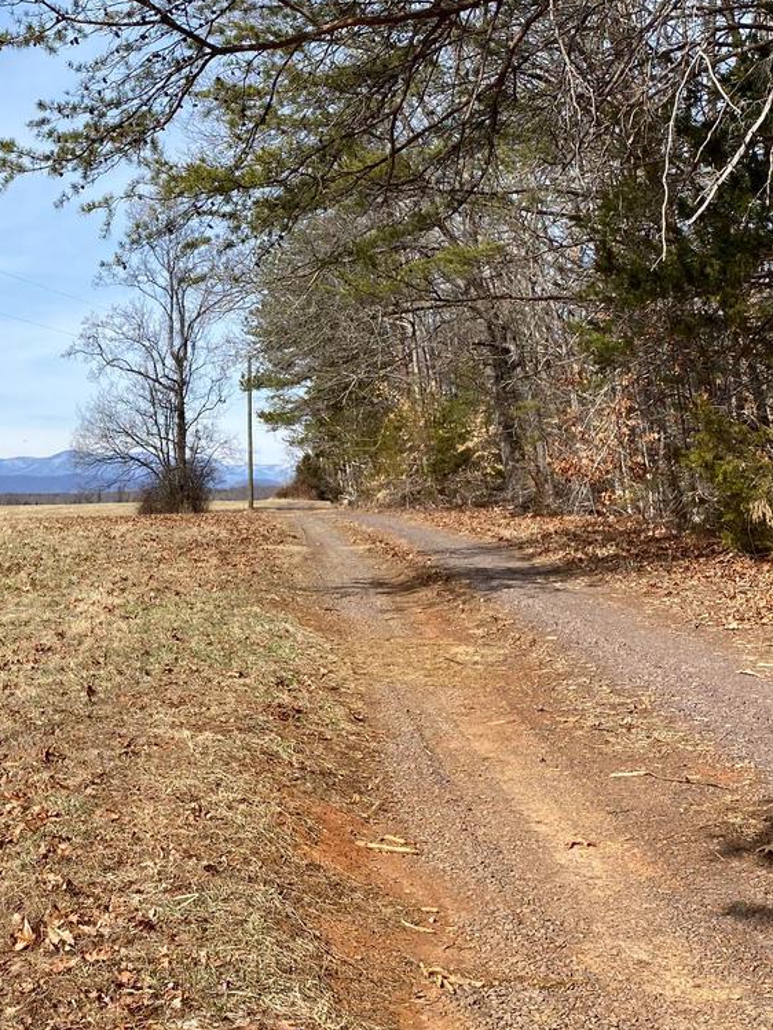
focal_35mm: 50
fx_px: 1488
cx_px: 150
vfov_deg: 38.0
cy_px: 417
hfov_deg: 28.5
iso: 32
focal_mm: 4.25
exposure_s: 1/2967
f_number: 1.8
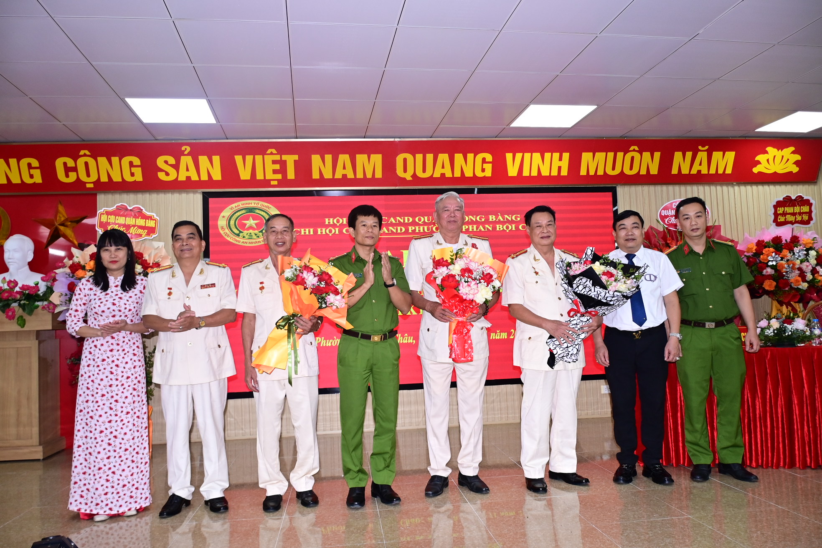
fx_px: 616
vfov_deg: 47.9
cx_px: 411
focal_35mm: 27
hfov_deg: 67.4
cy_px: 274
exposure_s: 1/200
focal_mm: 18
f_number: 4.5
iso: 640
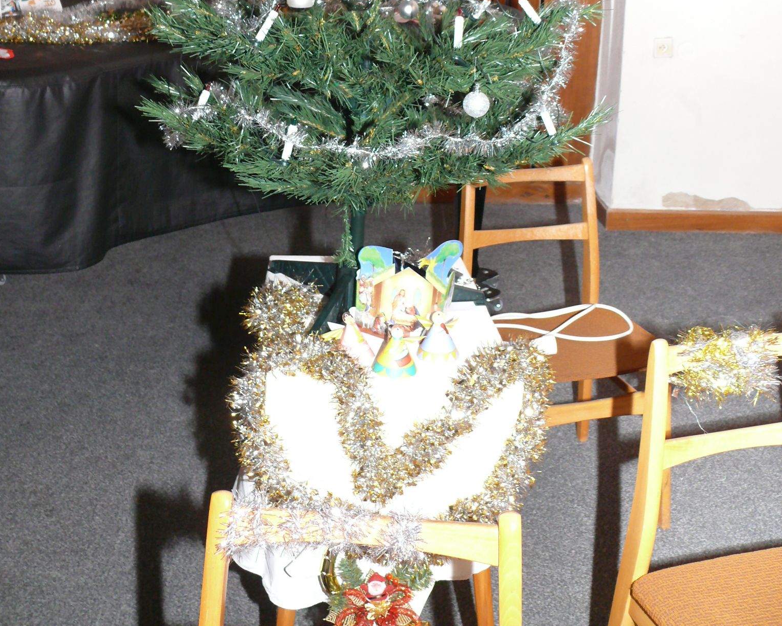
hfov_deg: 40.3
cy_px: 105
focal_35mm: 46
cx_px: 394
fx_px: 1065
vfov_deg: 31.7
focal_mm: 7.4
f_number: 2.8
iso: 200
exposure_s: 1/30
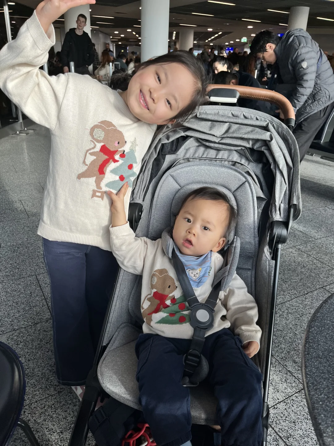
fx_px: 334
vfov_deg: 67.3
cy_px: 223
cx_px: 167
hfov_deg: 53.1
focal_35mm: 26
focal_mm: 5.1
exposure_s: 1/216
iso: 40
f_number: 1.6
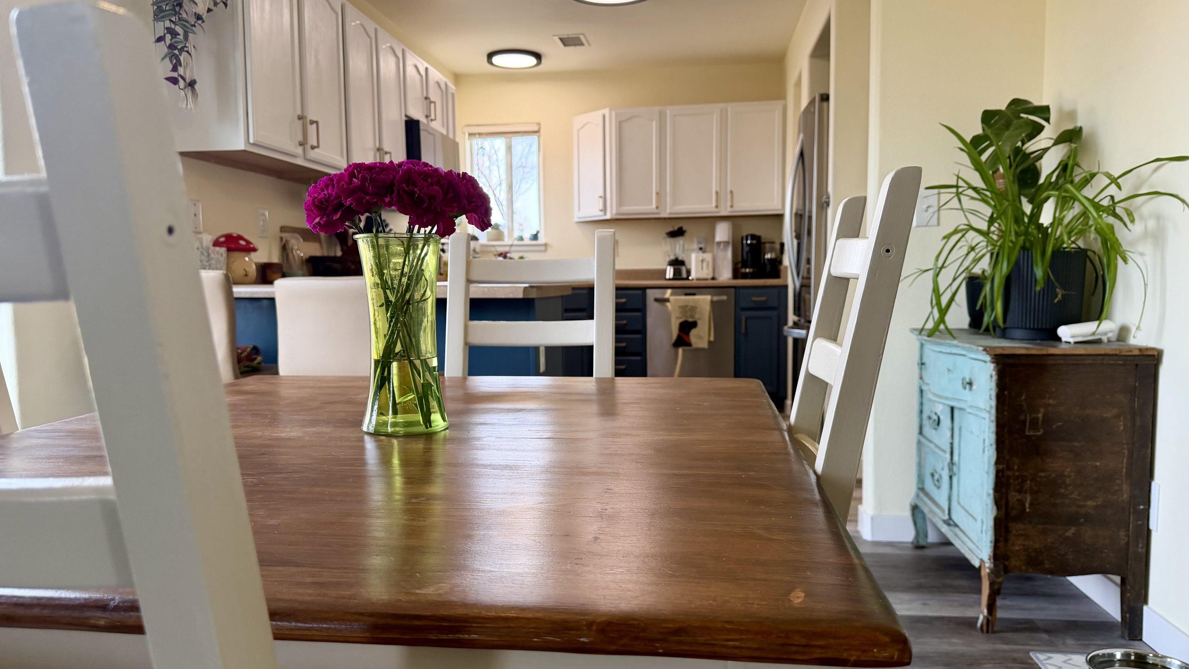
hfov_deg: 69.9
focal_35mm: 27
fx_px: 851
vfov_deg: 42.9
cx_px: 593
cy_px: 357
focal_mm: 6.76
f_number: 1.78
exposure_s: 1/195
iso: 160
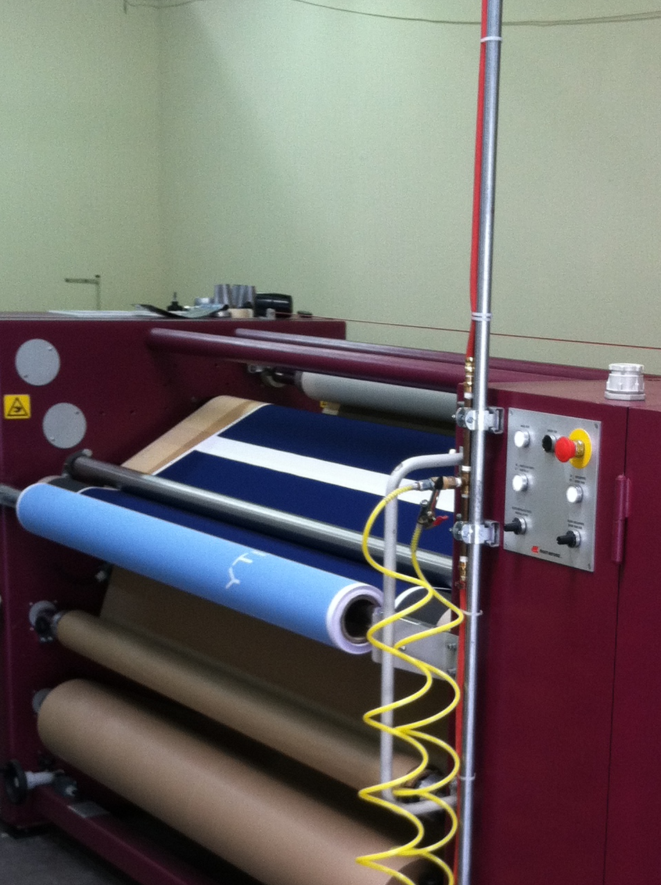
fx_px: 1813
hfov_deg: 20.5
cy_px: 667
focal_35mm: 71
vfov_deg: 27.1
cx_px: 503
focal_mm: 3.85
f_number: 2.8
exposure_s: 1/40
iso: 100
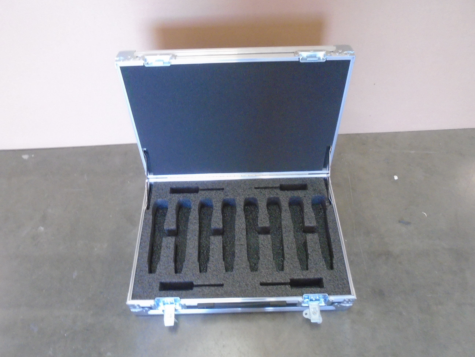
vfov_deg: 53.1
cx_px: 238
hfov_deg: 67.3
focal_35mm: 26
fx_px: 357
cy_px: 178
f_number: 3.2
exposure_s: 1/40
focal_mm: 4.6
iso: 640
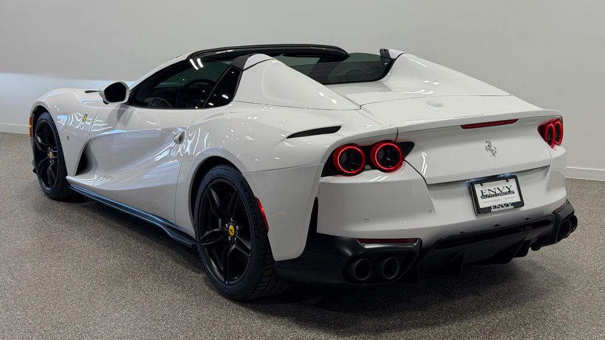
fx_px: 850
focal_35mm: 53
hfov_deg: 39.2
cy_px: 132
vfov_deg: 22.6
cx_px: 306
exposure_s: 1/450
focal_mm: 6.76
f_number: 1.78
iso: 64
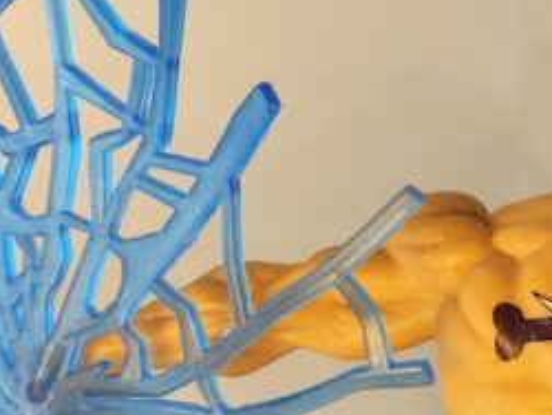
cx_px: 590
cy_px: 278
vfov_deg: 12.4
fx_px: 1915
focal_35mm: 120
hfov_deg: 16.0
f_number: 2
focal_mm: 7.1
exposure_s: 1/100
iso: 64
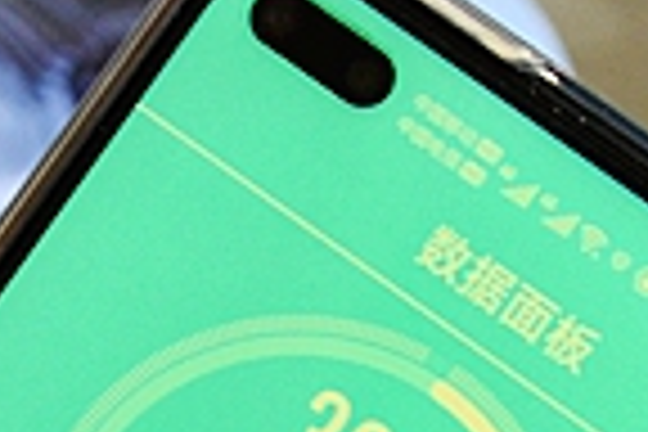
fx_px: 4194
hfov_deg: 8.8
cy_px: 882
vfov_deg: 5.8
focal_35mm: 233
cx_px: -18
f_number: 5
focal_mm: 28
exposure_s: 1/100
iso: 400
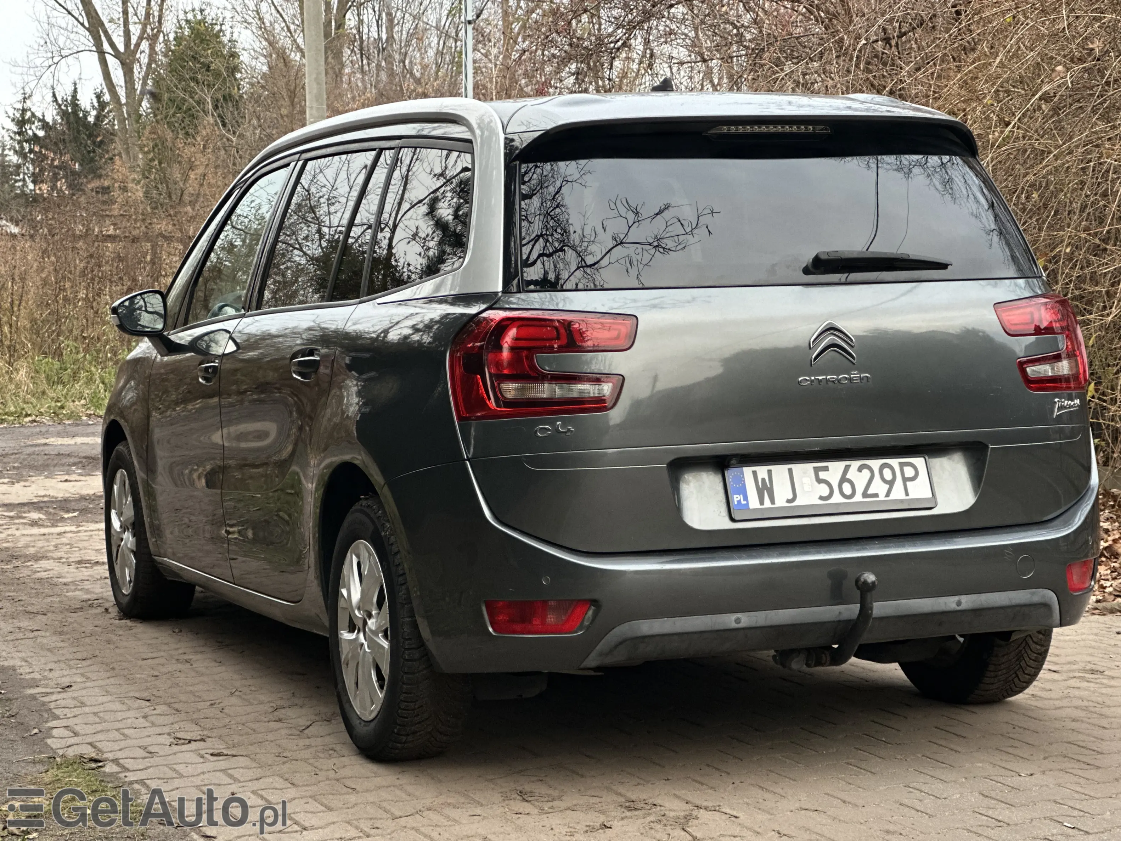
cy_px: 420
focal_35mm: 77
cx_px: 560
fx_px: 2494
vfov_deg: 19.1
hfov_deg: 25.3
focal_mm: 9
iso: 250
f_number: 2.8
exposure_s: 1/61
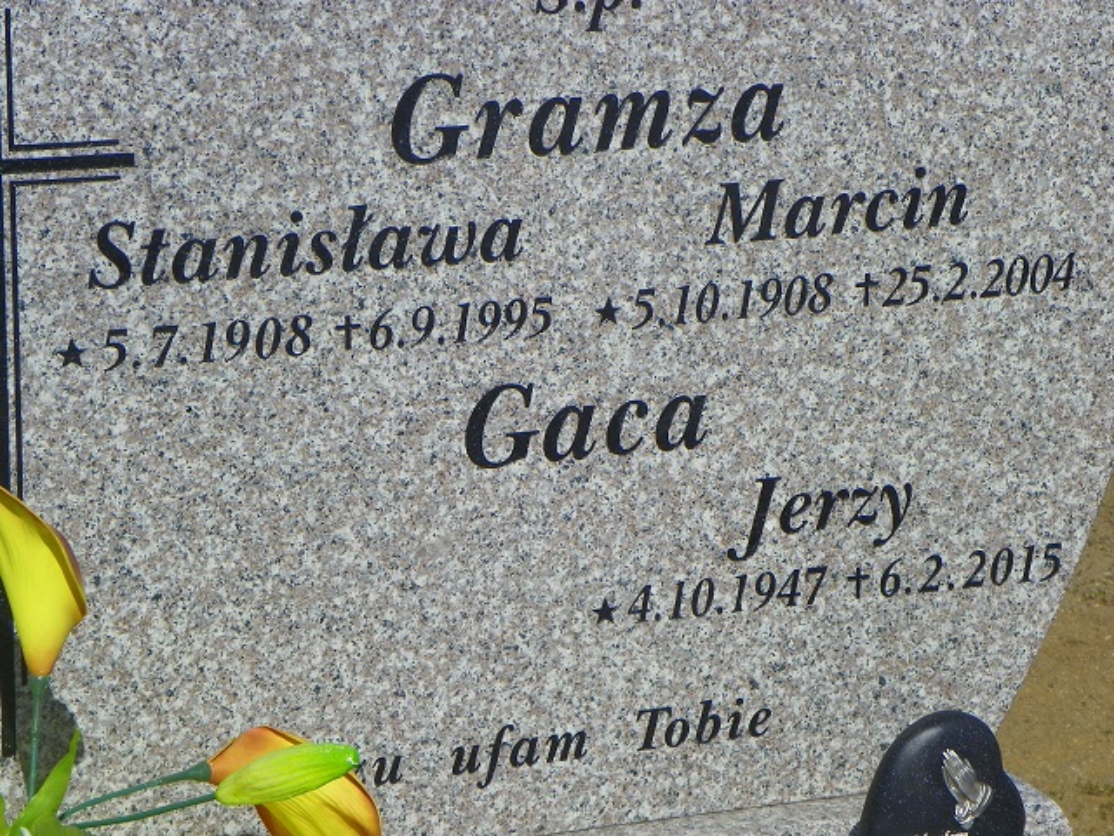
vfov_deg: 12.3
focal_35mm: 120
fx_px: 3862
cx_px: 557
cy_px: 418
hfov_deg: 16.4
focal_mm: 21.3
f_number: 5.6
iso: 64
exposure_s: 1/400
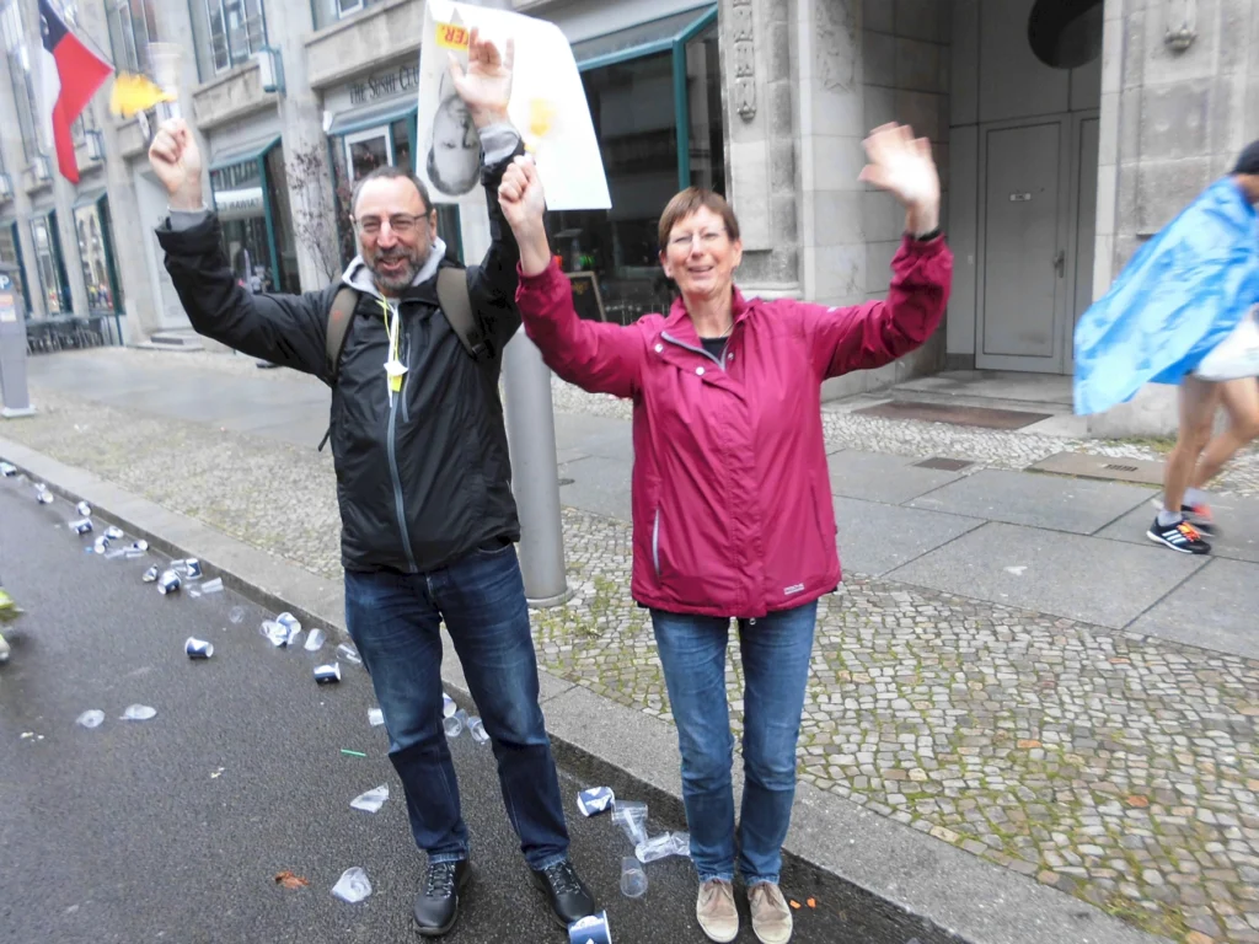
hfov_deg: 67.3
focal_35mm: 26
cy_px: 472
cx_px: 630
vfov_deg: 53.1
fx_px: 946
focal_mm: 4.6
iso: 100
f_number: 3.2
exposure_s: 1/60
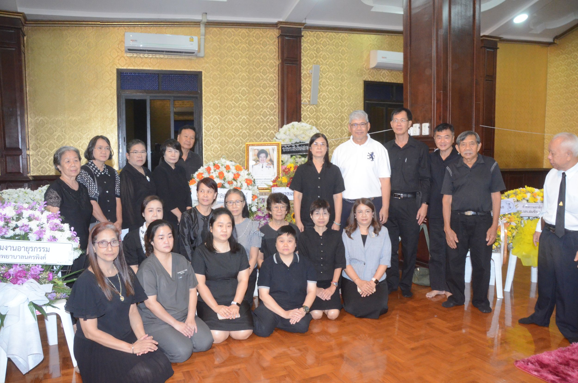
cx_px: 289
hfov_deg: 67.5
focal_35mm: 27
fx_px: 433
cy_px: 192
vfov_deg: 47.7
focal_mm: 18
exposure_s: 1/60
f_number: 10
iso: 3200
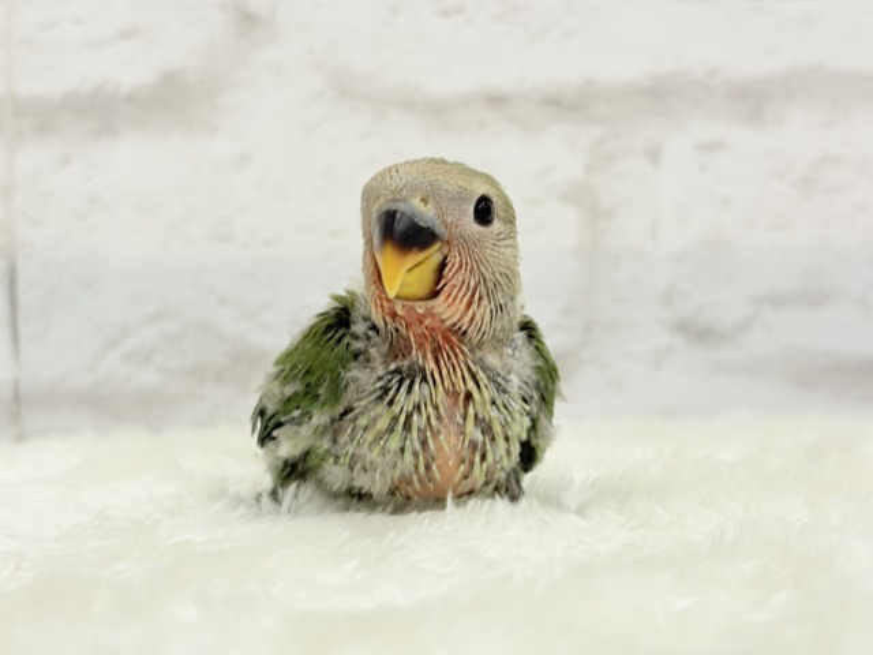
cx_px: 436
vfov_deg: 28.0
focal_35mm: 52
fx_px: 1311
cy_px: 328
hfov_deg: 36.8
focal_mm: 5.96
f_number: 1.6
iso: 32
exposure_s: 1/50
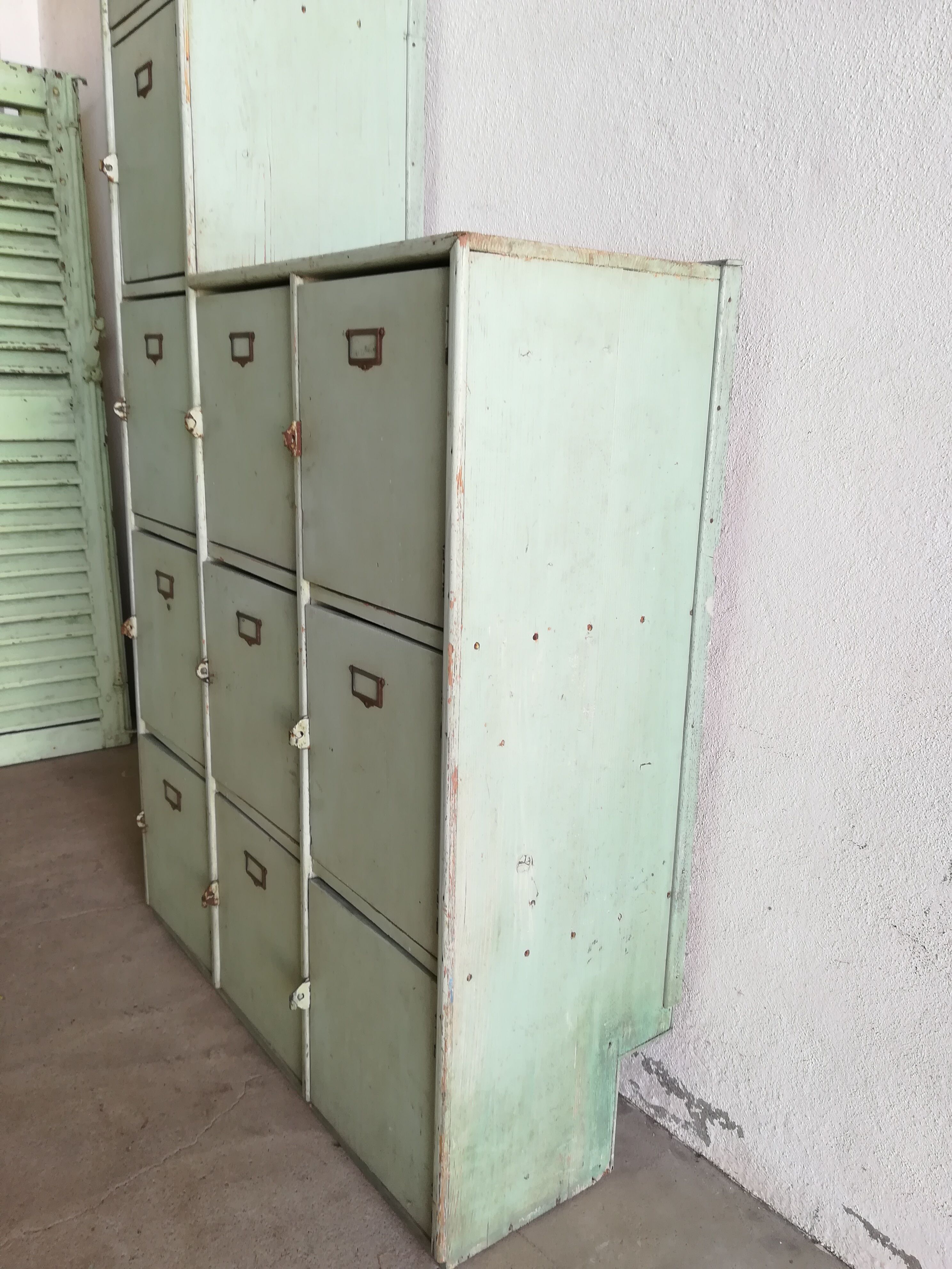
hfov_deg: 53.1
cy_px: 634
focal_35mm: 26
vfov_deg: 67.3
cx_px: 476
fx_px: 953
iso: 80
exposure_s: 1/50
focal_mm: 3.83
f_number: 2.2
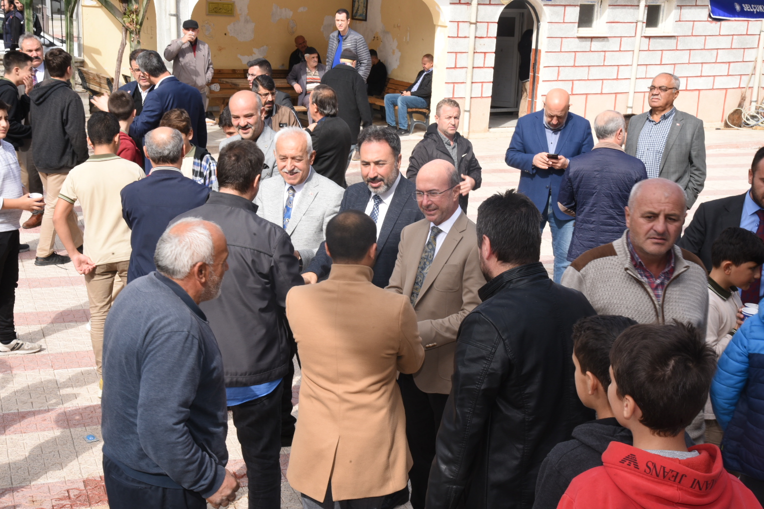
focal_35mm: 53
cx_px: 376
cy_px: 243
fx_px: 1125
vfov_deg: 25.5
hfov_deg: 37.5
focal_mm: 50
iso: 800
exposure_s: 1/125
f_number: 22
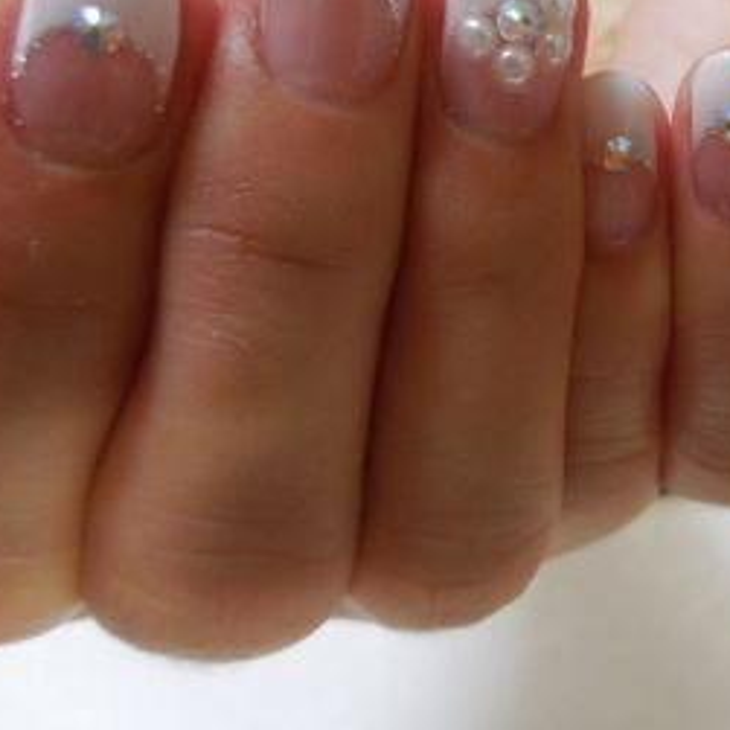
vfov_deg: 37.6
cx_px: 660
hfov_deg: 36.0
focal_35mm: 44
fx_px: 1050
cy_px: 208
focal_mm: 4.5
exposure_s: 1/30
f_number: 3.3
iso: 250
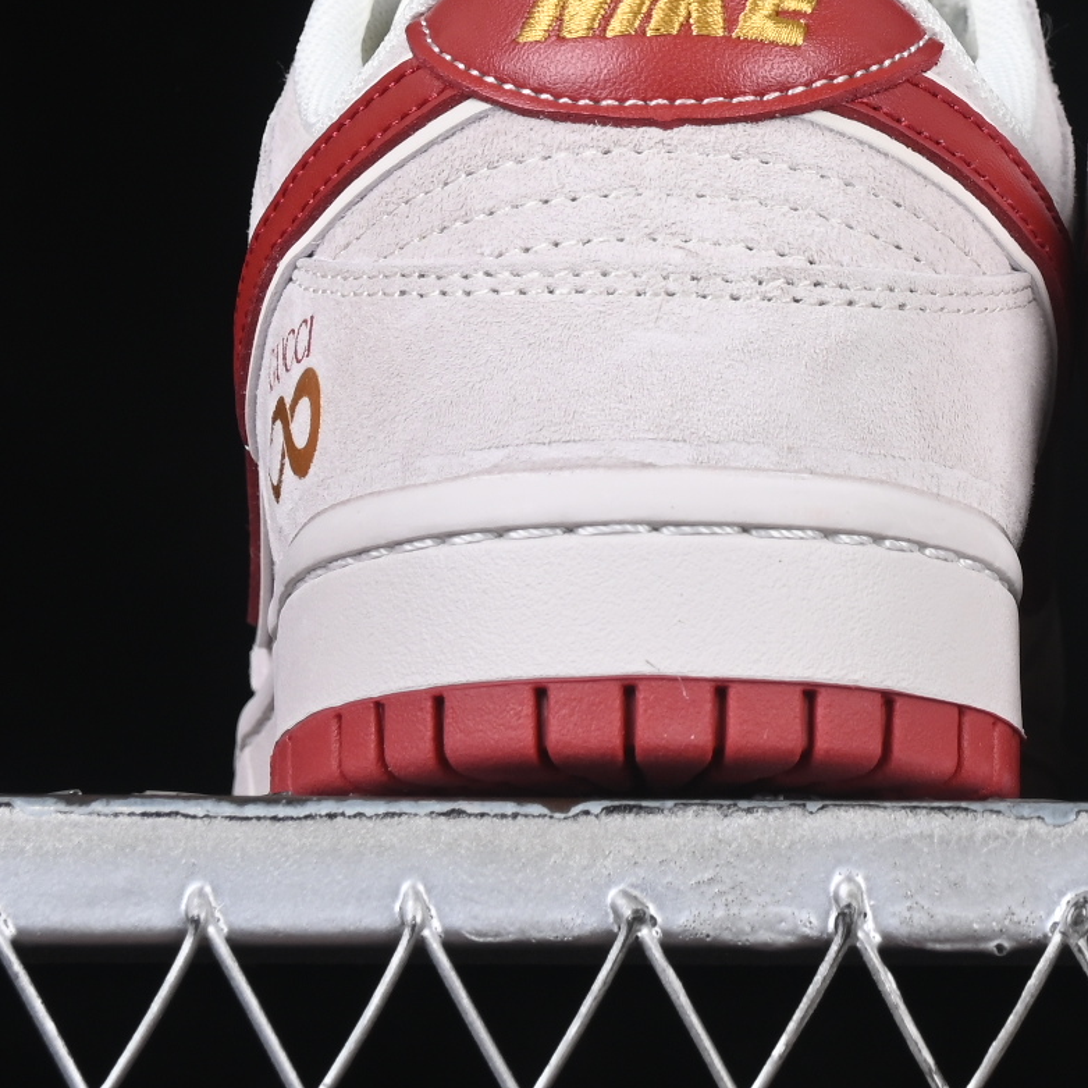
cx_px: 1091
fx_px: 8072
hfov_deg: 7.7
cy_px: -4
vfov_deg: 7.7
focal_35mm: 227
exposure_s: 1/80
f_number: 8
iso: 160
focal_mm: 50
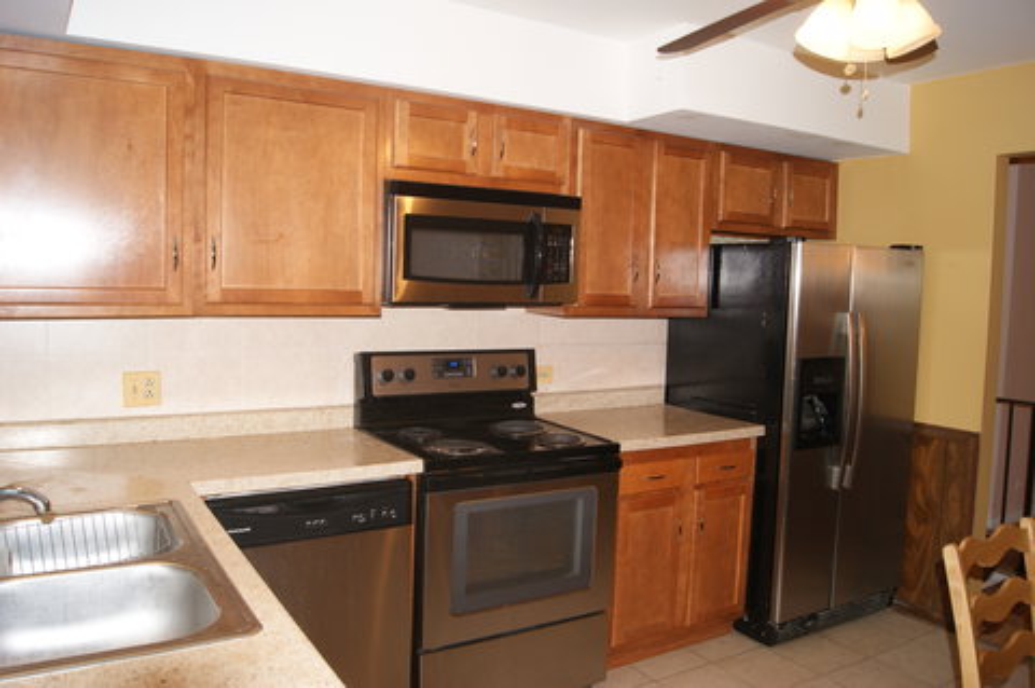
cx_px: 518
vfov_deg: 47.8
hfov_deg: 67.4
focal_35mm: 27
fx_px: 775
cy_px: 344
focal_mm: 18
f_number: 5.6
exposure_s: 1/60
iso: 400
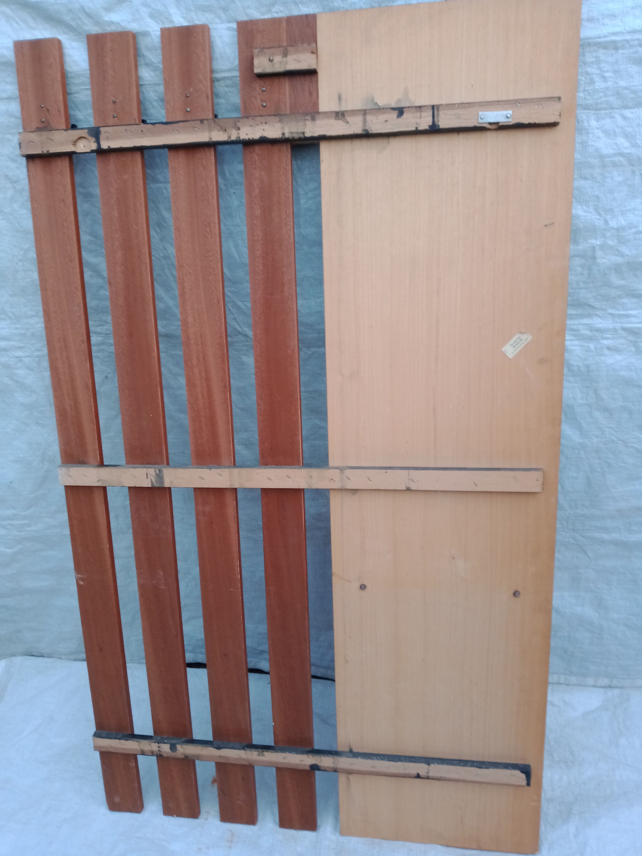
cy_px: 428
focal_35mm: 27
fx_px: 668
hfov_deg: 51.4
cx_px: 321
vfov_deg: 65.3
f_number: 2
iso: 141
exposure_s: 1/50
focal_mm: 3.54
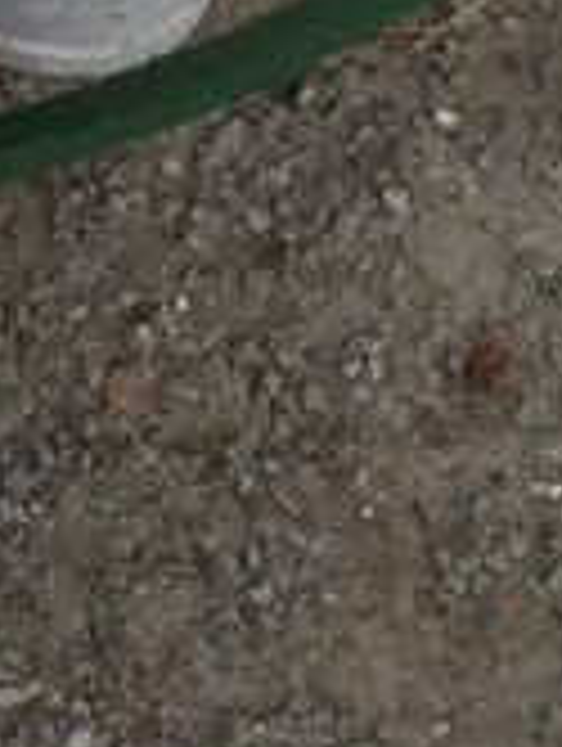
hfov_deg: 5.3
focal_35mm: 271
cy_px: -1062
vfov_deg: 6.9
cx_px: -735
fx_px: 5851
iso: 200
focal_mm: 22
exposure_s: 1/125
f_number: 6.3
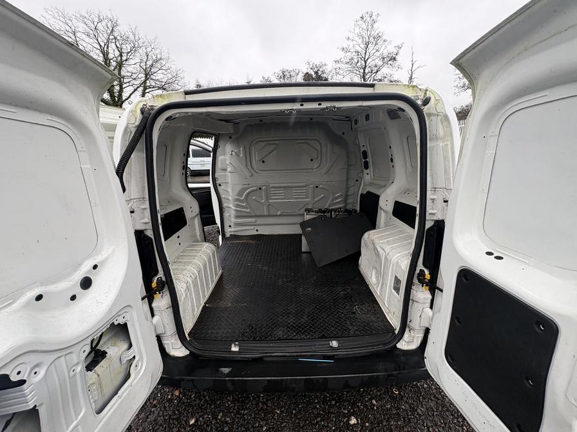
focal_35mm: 14
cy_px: 216
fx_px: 233
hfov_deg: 102.1
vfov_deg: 85.7
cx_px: 288
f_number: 2.2
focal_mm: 2.22
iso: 125
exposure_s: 1/99
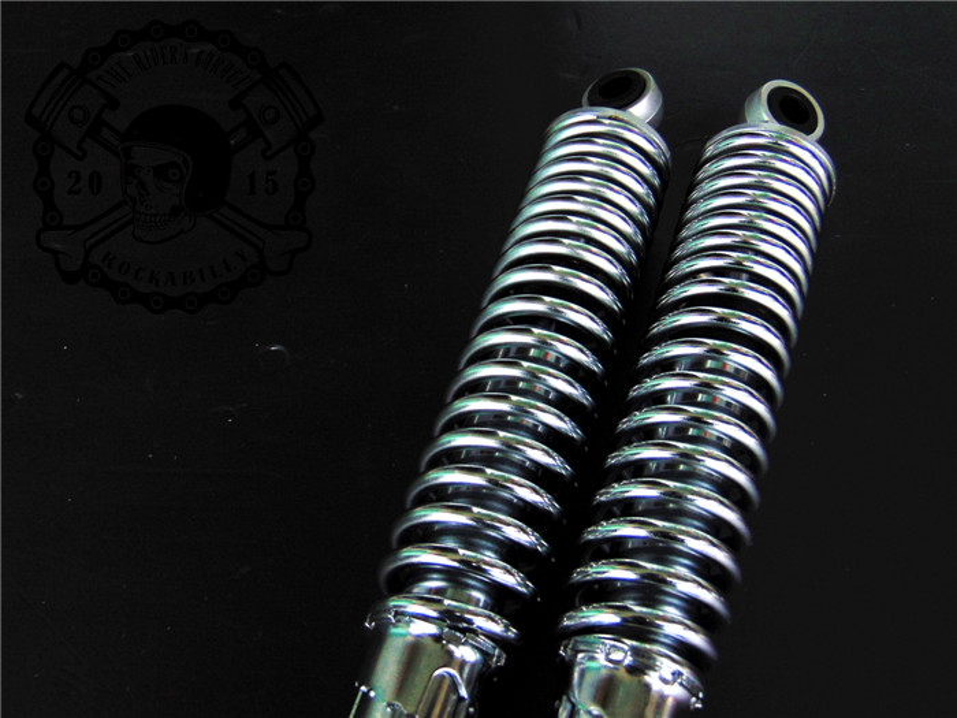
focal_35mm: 39
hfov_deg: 47.9
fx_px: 1078
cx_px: 478
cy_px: 359
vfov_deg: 36.8
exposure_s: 1/30
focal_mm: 6.9
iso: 80
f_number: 3.3
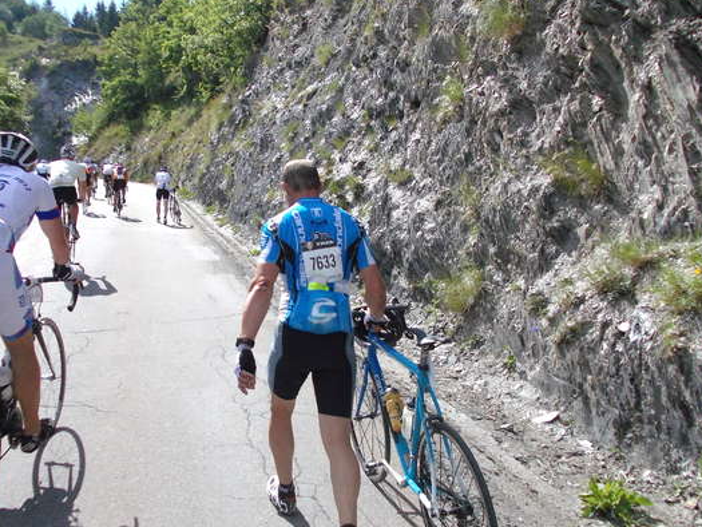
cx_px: 305
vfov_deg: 44.1
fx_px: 649
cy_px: 293
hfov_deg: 56.6
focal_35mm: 32
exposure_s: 1/500
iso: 80
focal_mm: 4
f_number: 5.4
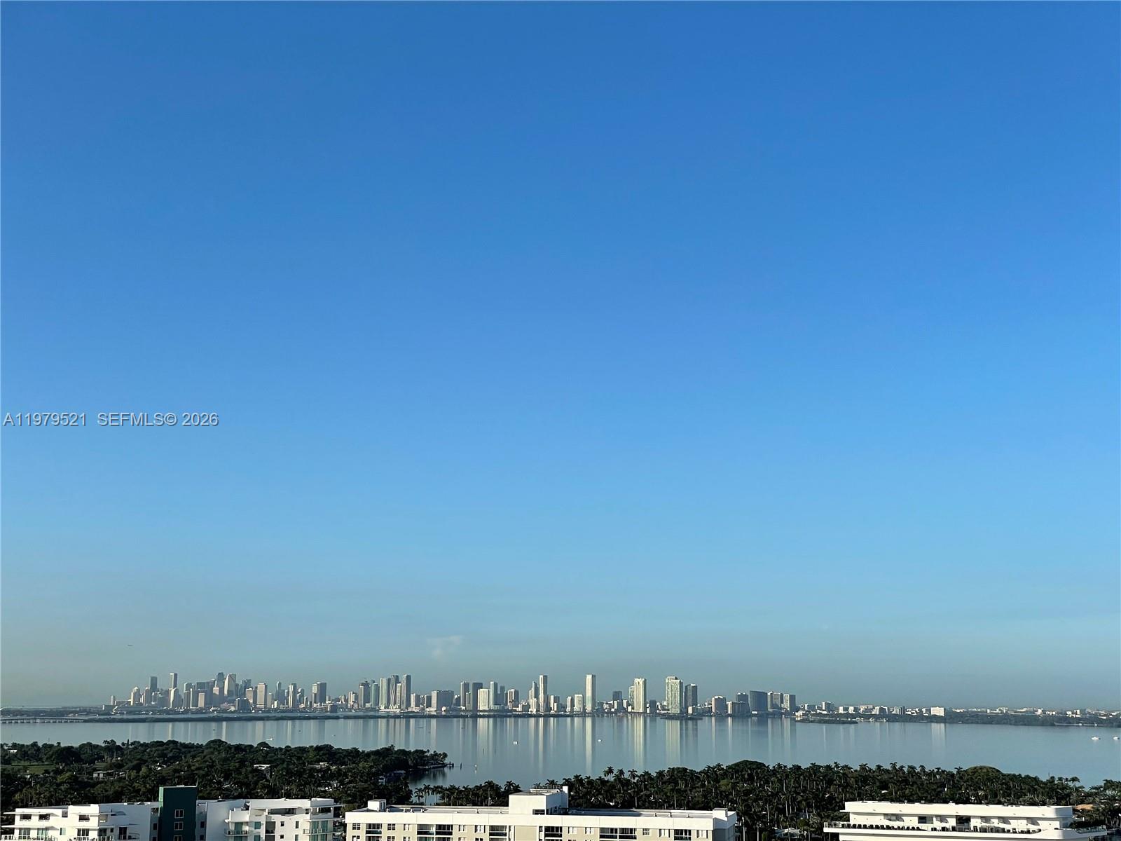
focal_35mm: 52
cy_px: 420
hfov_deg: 36.8
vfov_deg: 28.0
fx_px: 1684
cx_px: 560
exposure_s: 1/1996
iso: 25
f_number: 2
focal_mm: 6
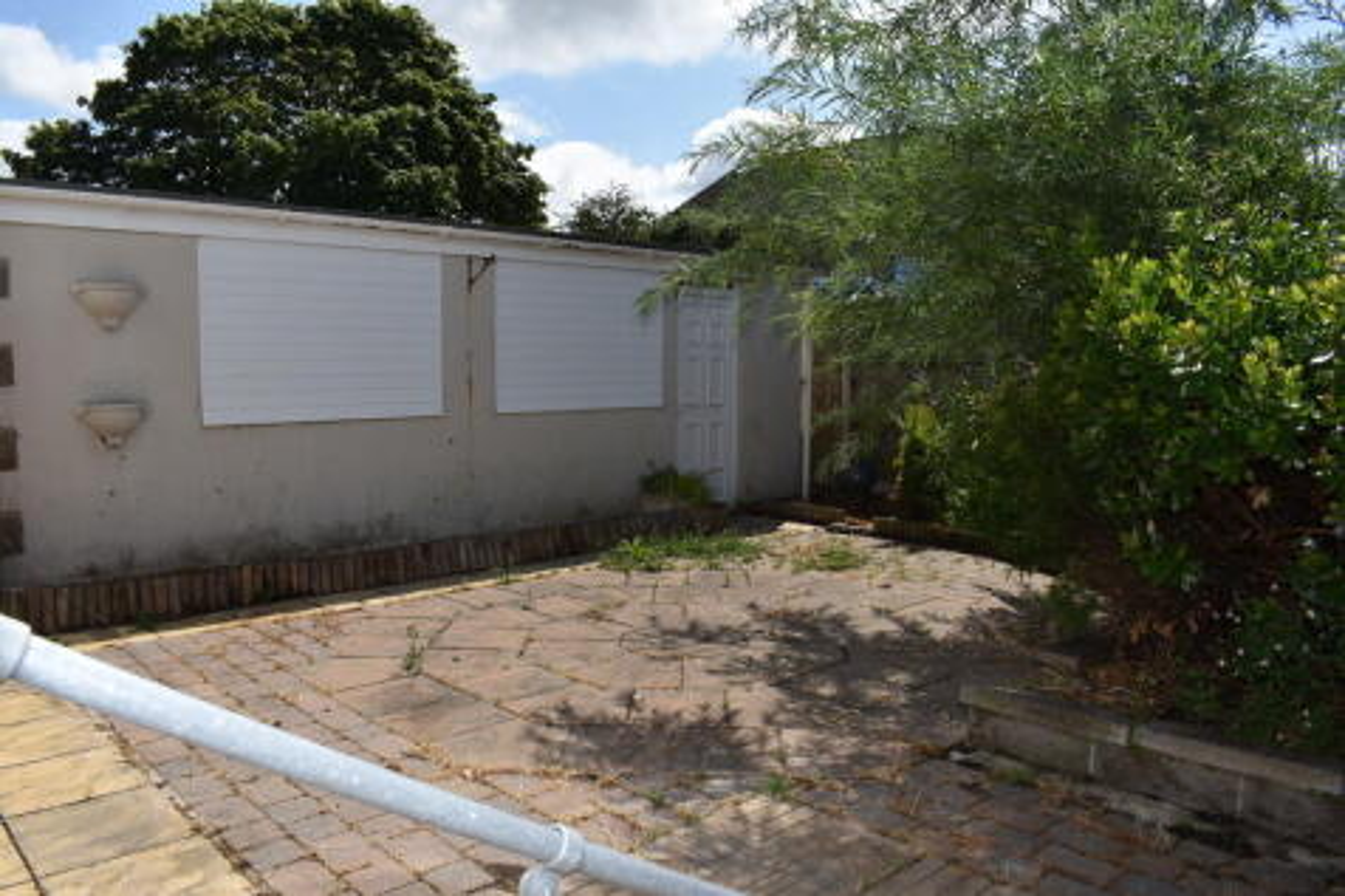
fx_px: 1008
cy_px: 448
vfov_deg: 47.9
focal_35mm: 27
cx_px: 672
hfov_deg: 67.4
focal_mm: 18
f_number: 11
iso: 100
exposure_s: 1/200
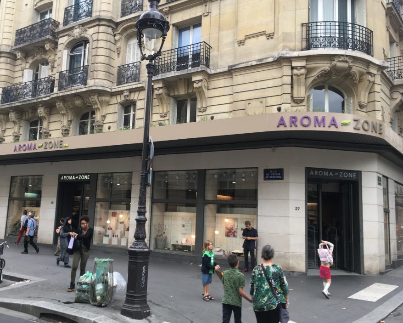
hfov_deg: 54.1
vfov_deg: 44.6
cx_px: 176
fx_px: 394
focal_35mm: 33
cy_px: 162
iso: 25
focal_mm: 4.15
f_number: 2.2
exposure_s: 1/100
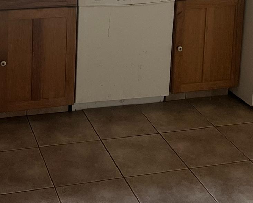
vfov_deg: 19.9
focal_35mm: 71
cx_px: 50
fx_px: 532
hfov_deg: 26.3
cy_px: -55
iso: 400
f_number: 1.5
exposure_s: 1/60
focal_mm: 5.7
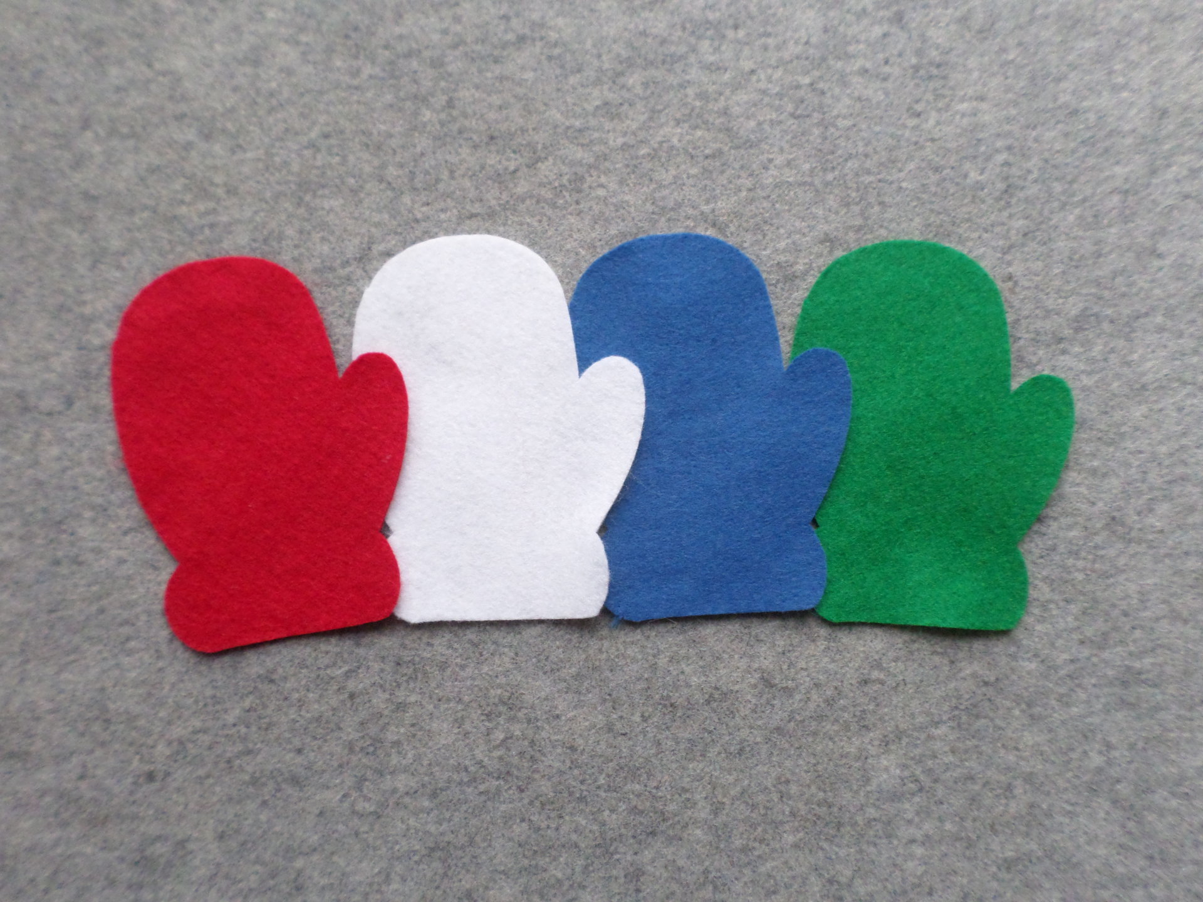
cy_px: 451
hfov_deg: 69.4
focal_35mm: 25
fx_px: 869
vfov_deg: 54.9
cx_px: 602
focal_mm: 4.5
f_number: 2.5
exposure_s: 1/30
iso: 240
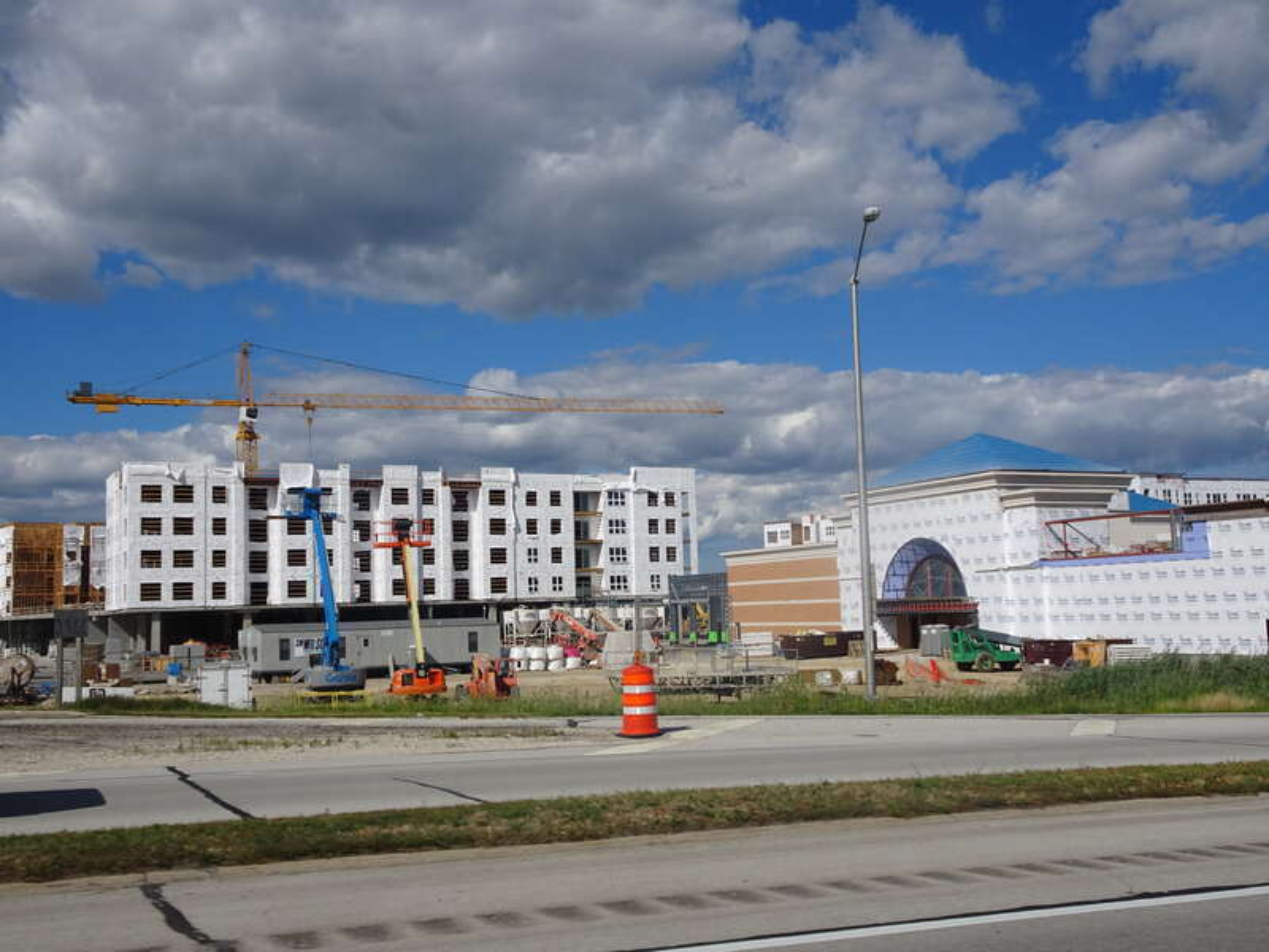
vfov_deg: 39.7
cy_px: 476
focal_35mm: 36
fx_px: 1320
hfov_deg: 51.4
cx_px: 634
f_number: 4
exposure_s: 1/1600
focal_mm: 6.17
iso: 80
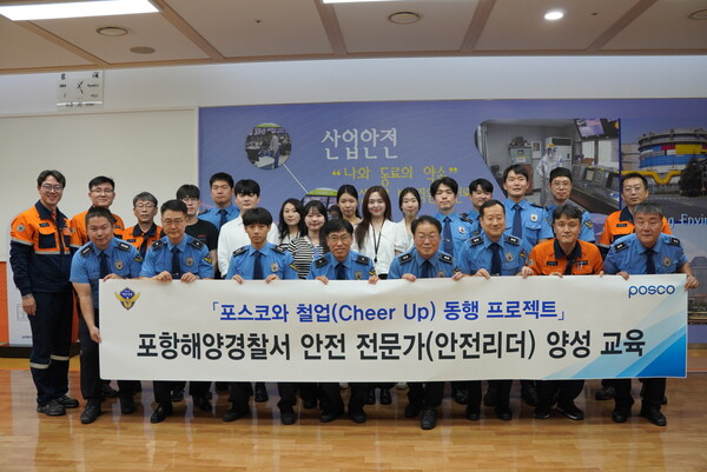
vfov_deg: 42.5
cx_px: 354
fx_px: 607
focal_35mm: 31
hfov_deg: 60.4
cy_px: 236
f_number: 4
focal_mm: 20.6
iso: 640
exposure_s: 1/160
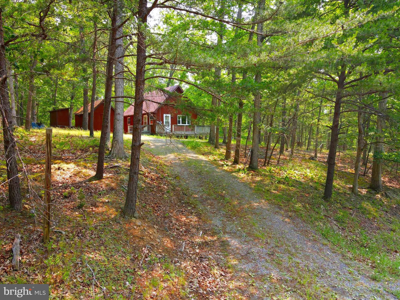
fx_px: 277
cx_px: 200
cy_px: 150
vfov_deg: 56.8
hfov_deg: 71.6
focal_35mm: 24
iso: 100
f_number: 2.8
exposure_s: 1/80
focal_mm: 4.5
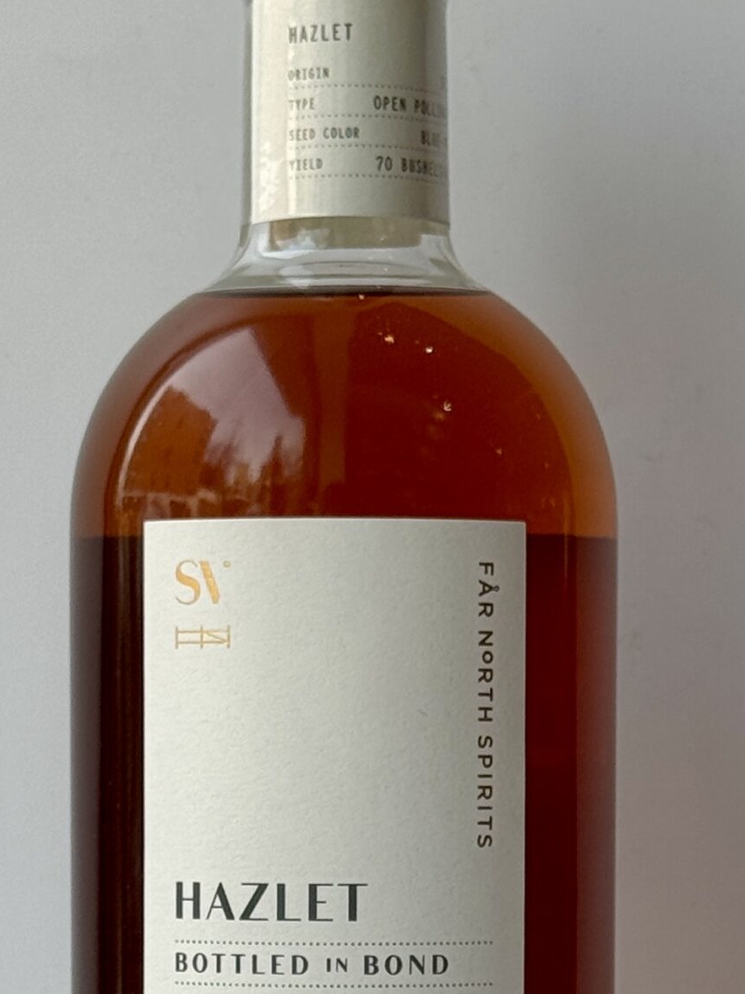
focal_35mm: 108
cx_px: 345
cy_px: 614
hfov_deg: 13.7
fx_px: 3100
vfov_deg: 18.2
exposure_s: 1/120
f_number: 1.78
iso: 50
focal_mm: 6.76
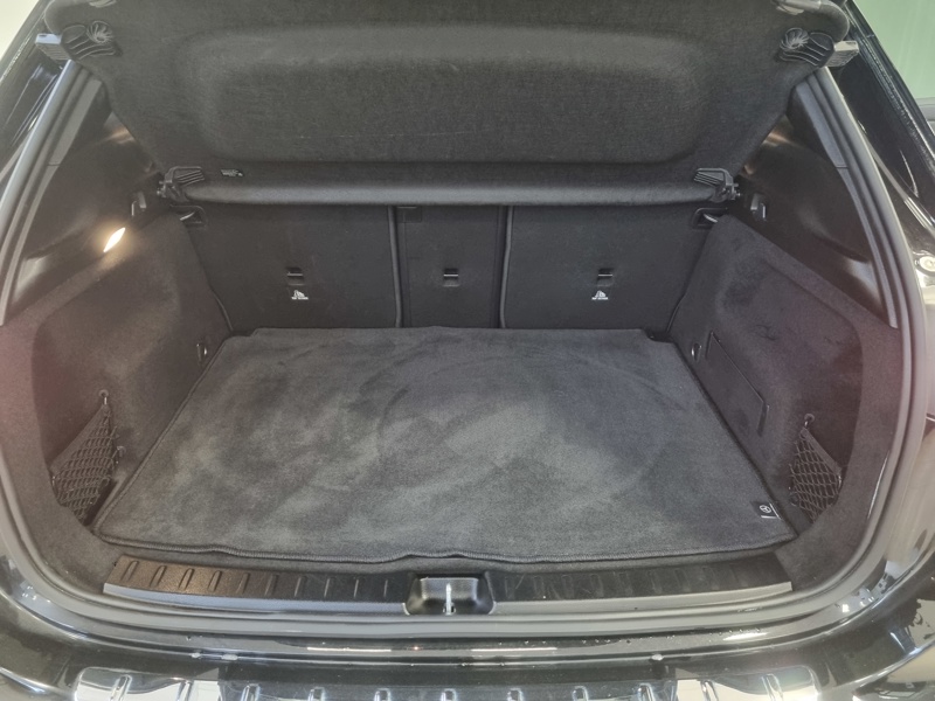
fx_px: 702
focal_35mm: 26
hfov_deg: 67.3
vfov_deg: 53.1
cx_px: 468
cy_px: 350
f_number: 1.8
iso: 640
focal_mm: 5.4
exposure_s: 1/24
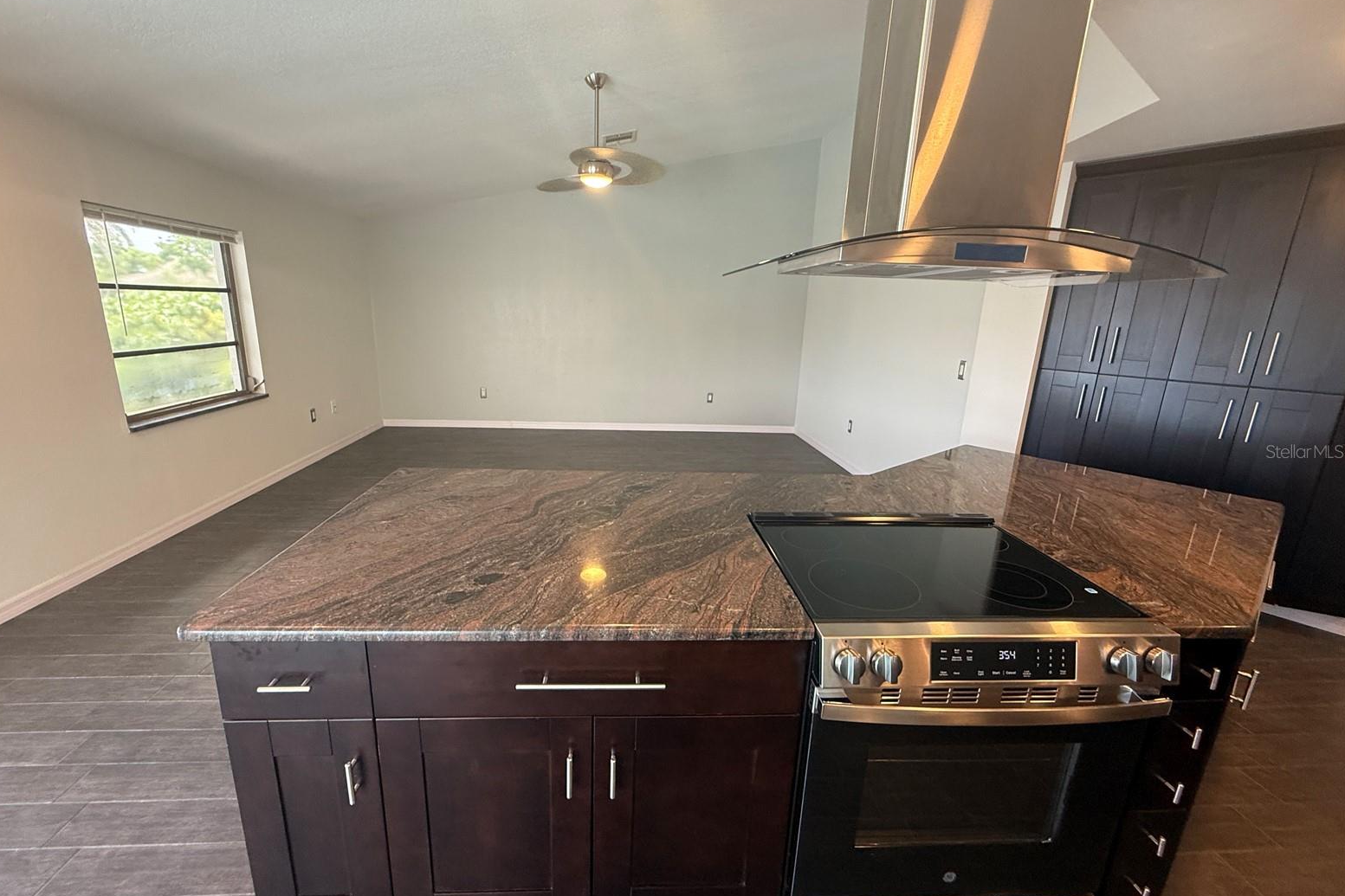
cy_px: 451
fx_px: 560
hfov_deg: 100.4
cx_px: 655
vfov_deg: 77.3
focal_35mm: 15
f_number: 2.2
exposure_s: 1/60
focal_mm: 2.22
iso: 200
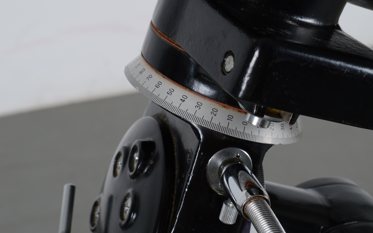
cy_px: 111
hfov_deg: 24.5
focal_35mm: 85
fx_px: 859
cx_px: 186
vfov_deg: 15.5
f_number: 16
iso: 100
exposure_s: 1/125
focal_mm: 55
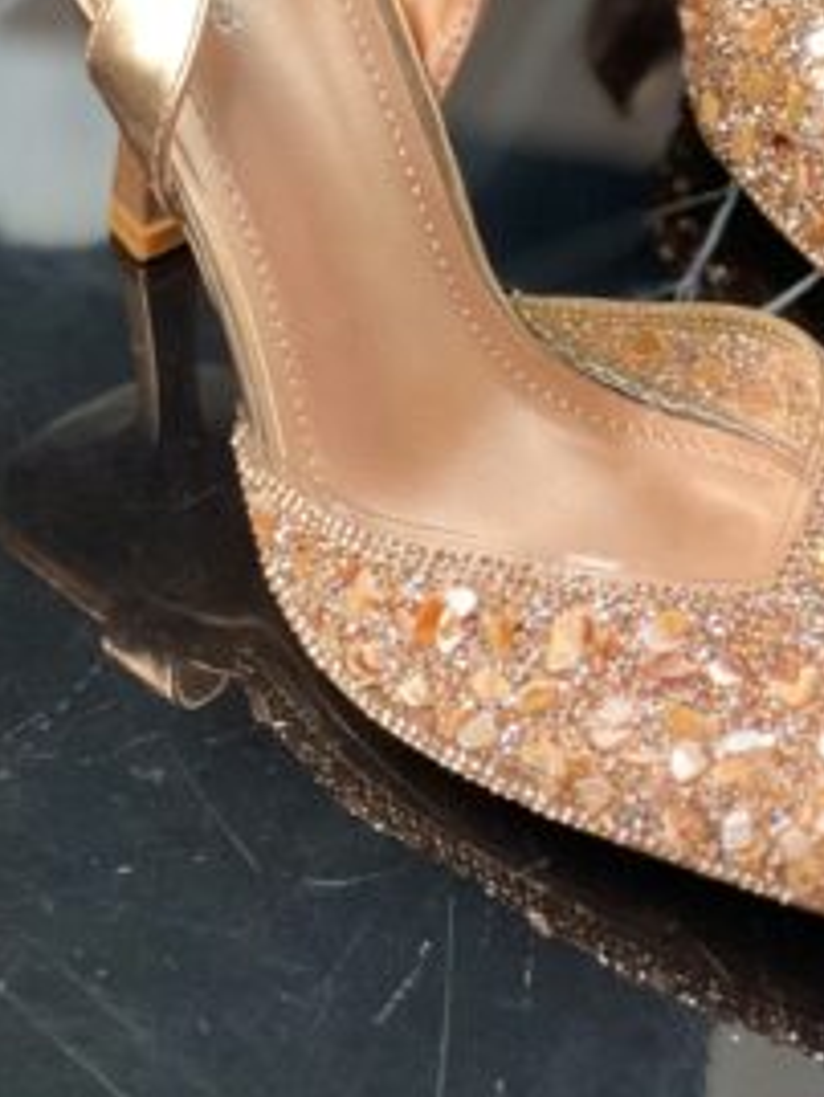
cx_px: 604
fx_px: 5201
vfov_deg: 11.9
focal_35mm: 164
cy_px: 51
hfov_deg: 9.0
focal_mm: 9
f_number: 2.8
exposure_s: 1/116
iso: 250
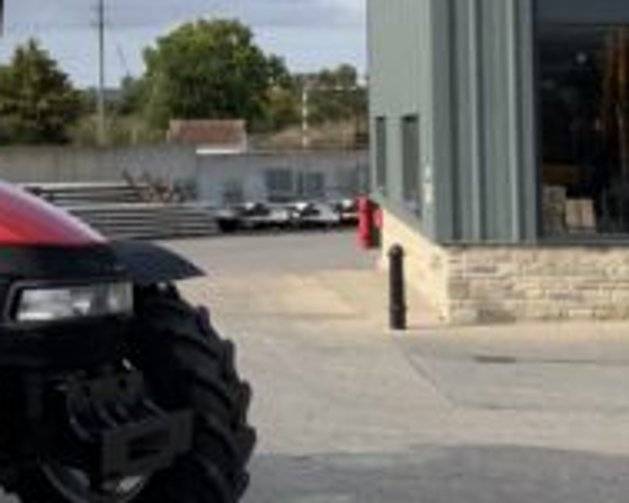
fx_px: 1786
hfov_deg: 19.4
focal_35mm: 96
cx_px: 10
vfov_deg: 15.8
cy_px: 23
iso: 16
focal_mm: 3
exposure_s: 1/1451
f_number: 1.8
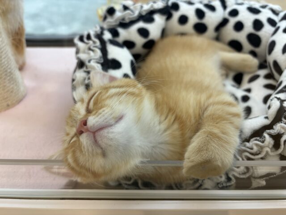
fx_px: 215
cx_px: 143
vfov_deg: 53.1
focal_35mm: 26
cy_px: 108
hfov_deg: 67.3
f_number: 1.6
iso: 100
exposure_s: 1/100
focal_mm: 5.96
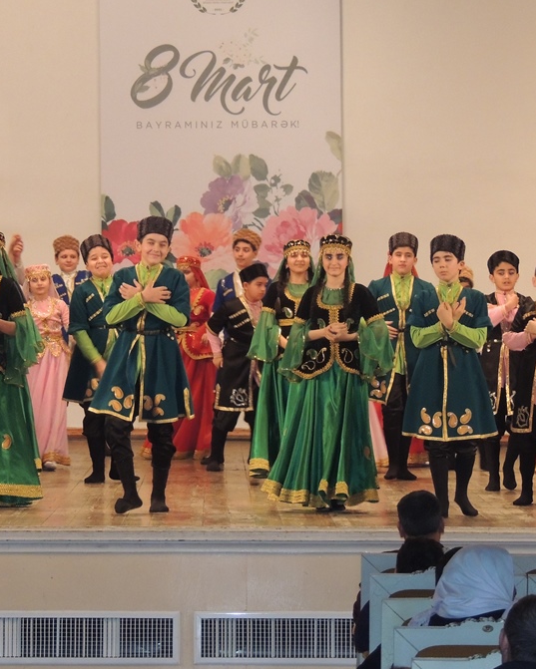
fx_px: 3113
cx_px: 202
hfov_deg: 9.8
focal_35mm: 157
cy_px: 335
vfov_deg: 12.3
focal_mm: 21.4
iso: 800
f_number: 4.2
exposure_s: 1/60
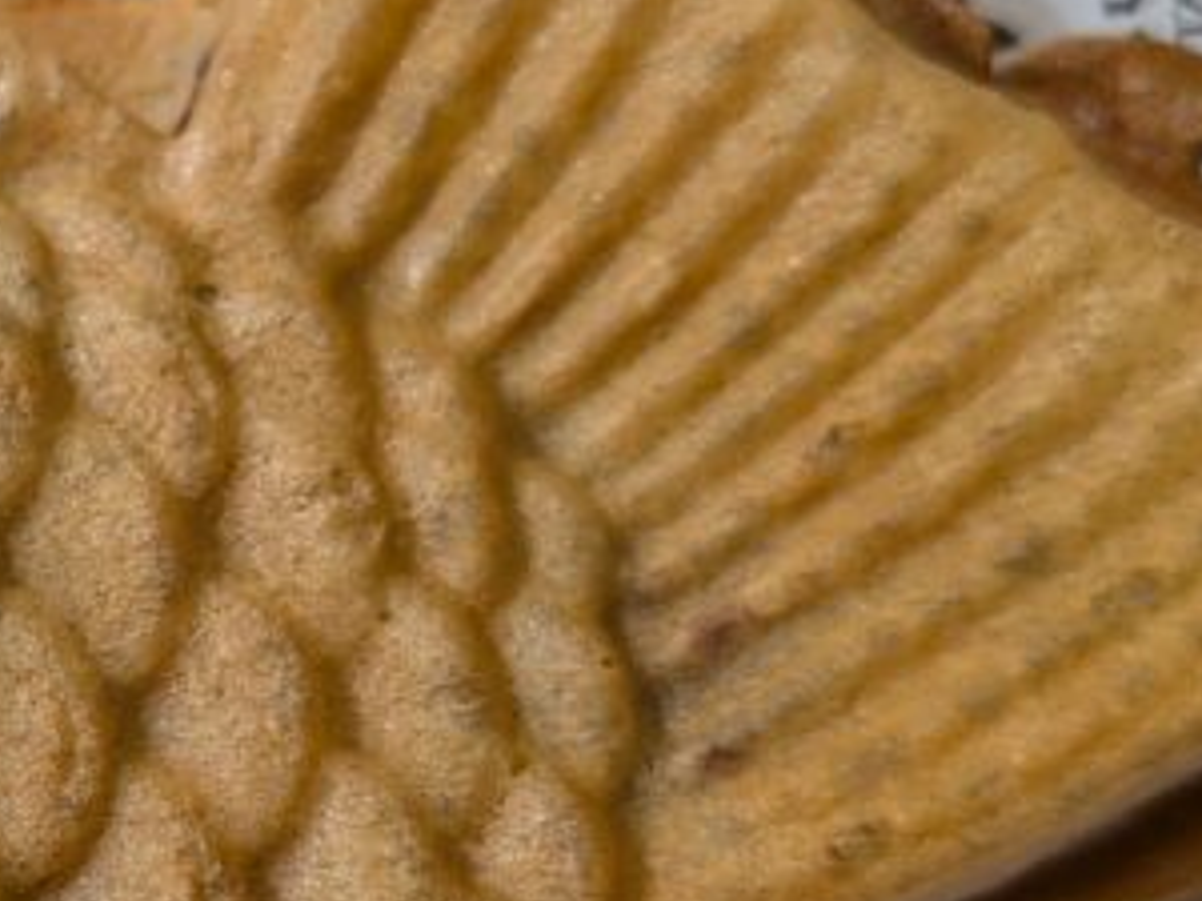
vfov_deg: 17.8
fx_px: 2847
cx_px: -321
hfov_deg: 21.7
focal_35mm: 82
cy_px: 733
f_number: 1.7
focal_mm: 4.53
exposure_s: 1/50
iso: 37
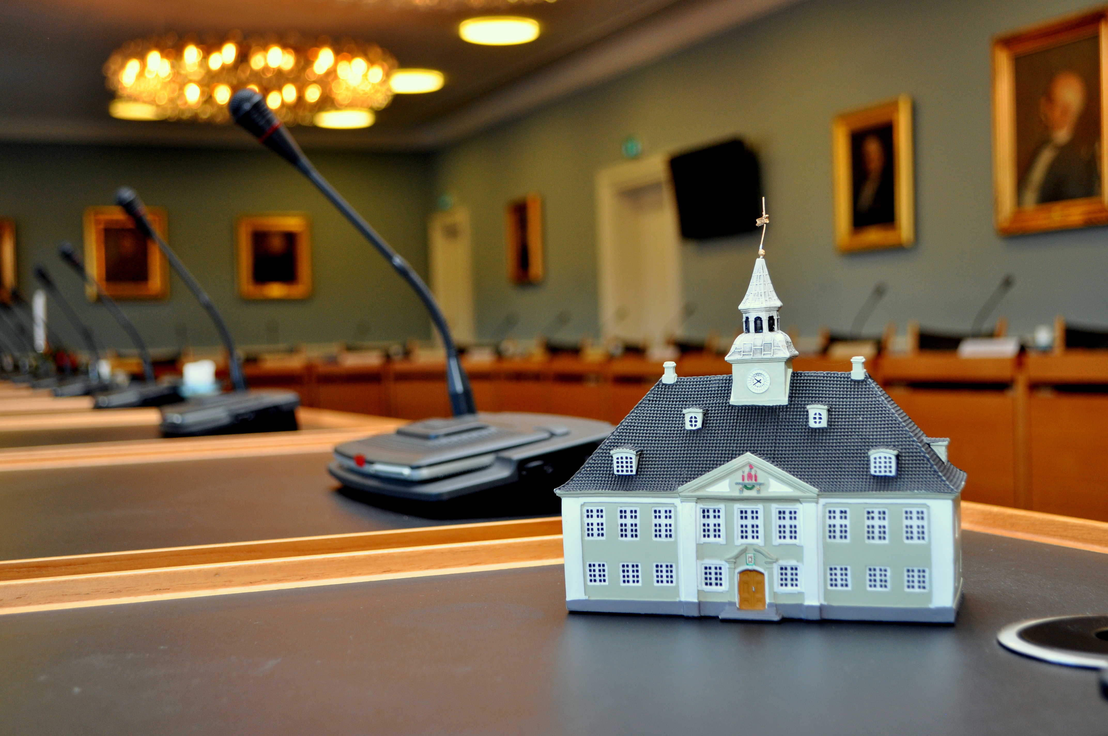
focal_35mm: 48
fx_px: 1476
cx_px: 554
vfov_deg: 28.0
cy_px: 368
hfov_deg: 41.2
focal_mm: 32
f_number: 4.8
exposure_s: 1/60
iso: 450
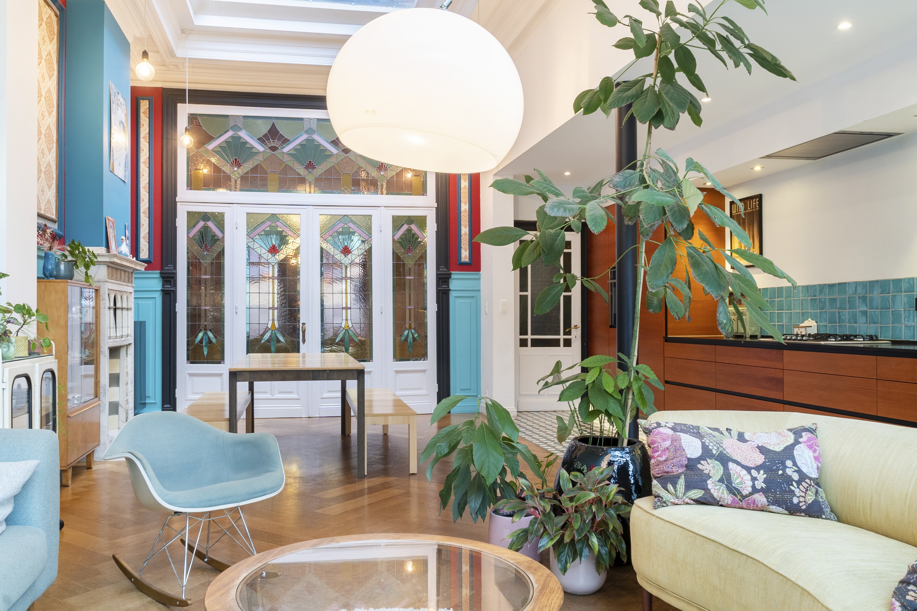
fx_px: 688
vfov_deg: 47.9
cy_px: 306
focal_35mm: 27
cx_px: 458
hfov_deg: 67.4
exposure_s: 1/8
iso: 200
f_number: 10
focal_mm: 18
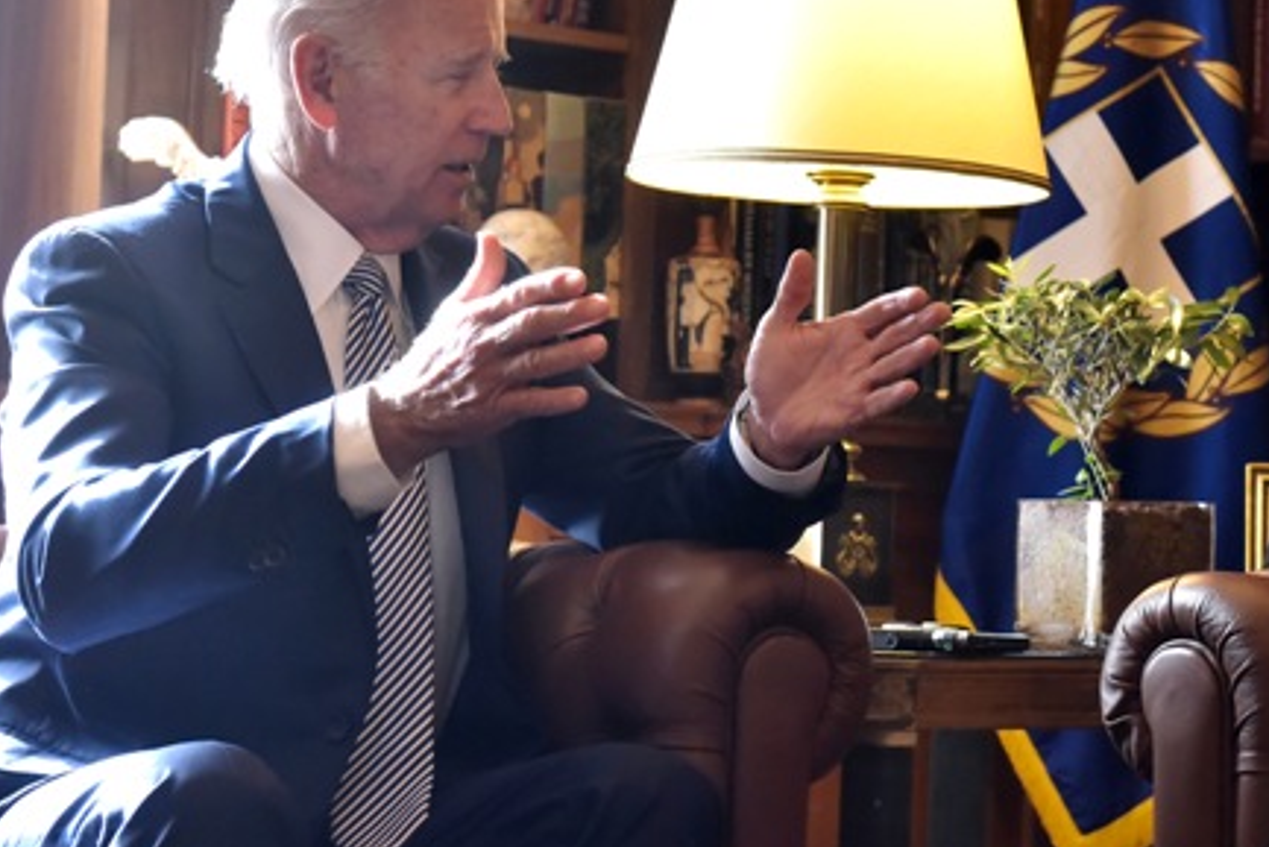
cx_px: 999
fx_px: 3385
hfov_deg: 21.0
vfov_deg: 14.2
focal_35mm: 96
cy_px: 243
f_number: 5
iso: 4000
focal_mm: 52
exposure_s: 1/250
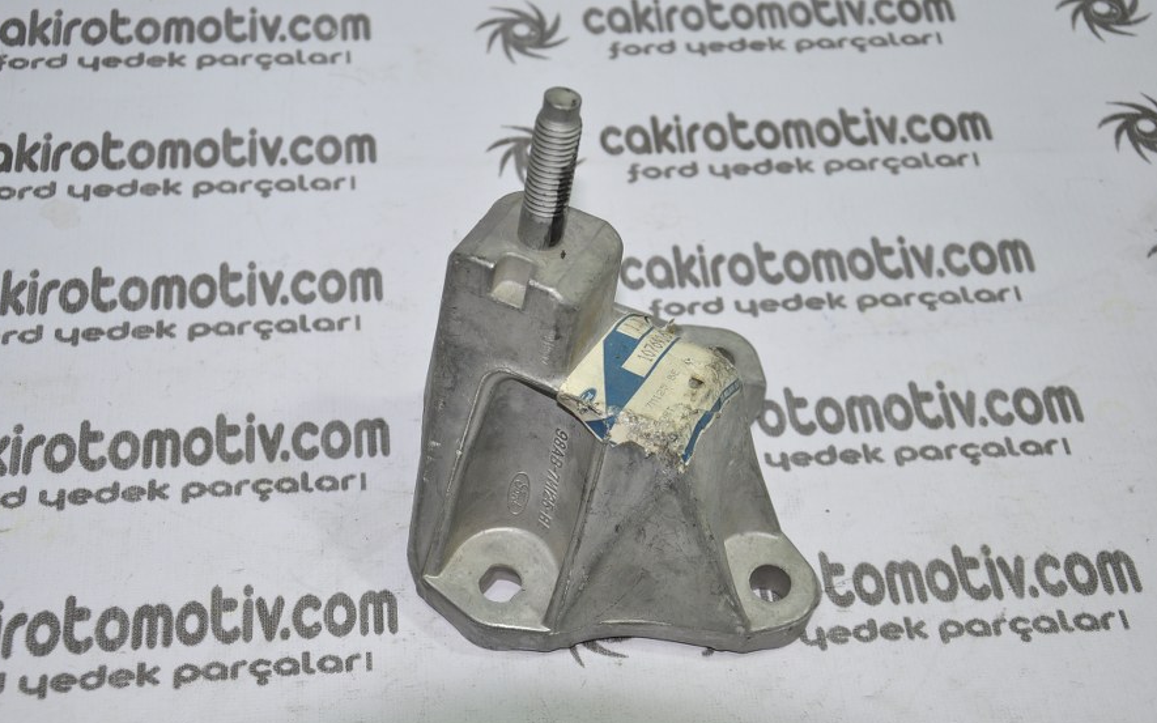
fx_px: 1860
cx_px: 573
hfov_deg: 34.5
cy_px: 369
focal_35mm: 59
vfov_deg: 22.0
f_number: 5.6
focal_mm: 38
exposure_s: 1/50
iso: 200
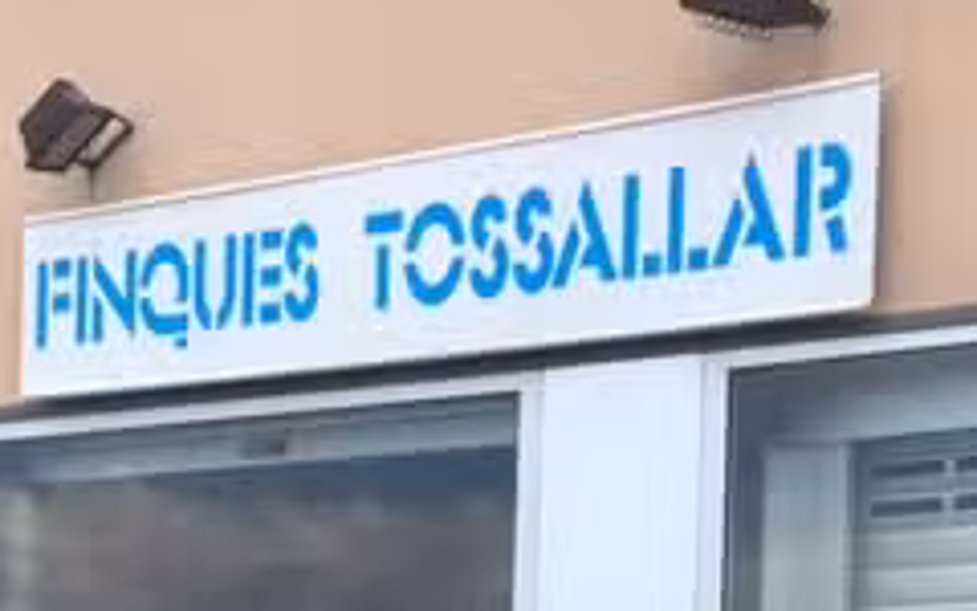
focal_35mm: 82
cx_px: 383
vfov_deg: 15.0
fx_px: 2183
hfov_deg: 25.2
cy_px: 851
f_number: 2.2
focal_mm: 4.15
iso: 25
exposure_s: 1/630
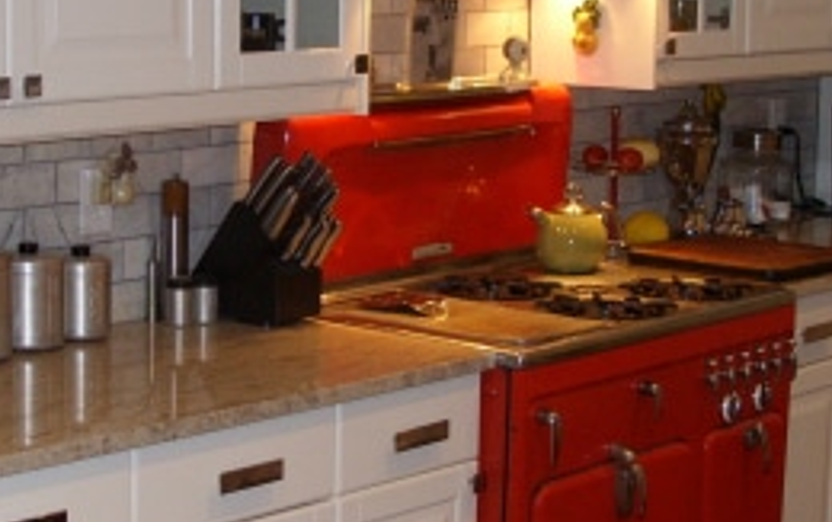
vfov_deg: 13.2
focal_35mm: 99
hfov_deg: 20.9
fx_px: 2247
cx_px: 243
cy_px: 199
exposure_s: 1/30
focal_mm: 7.8
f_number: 2.8
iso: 200
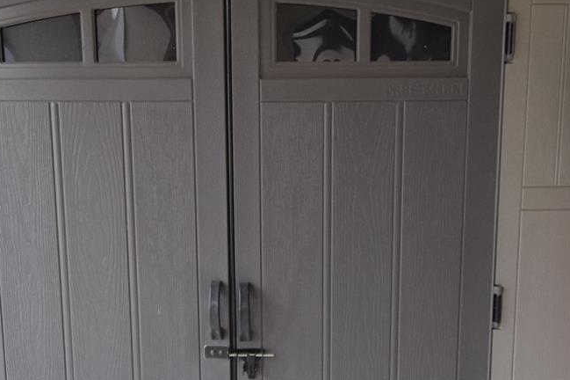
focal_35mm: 37
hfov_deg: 51.9
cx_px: 283
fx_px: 586
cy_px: 182
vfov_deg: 35.9
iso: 800
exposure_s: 1/350
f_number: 3.5
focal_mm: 10
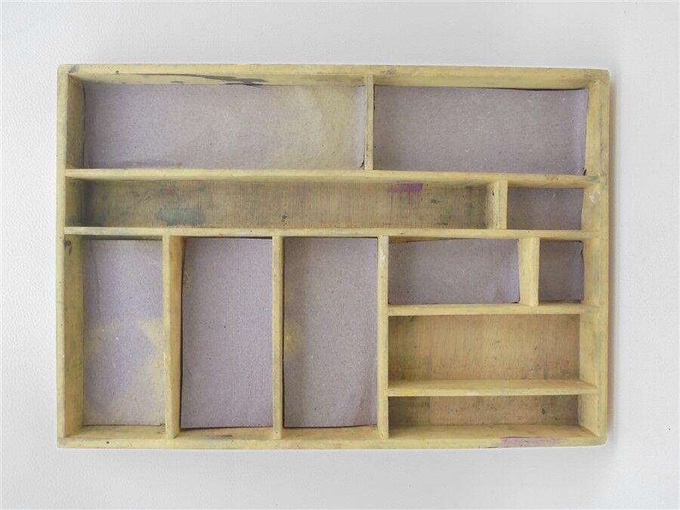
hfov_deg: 54.0
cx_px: 340
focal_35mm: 34
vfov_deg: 41.8
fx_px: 668
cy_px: 255
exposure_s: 1/30
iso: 160
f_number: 4
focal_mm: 6.1
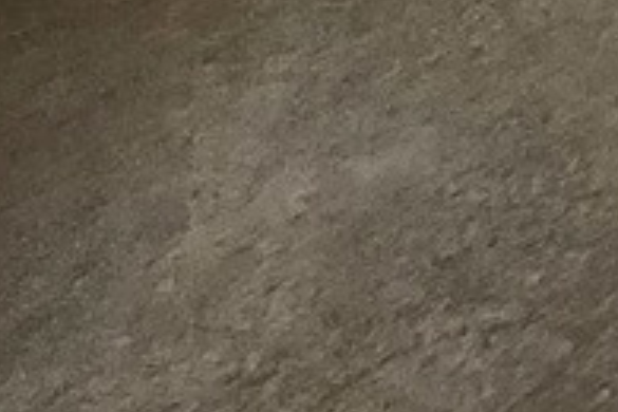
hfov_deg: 10.0
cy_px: -1154
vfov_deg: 8.5
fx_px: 1717
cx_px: 2085
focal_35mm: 100
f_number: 2.2
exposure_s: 1/60
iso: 400
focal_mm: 1.74
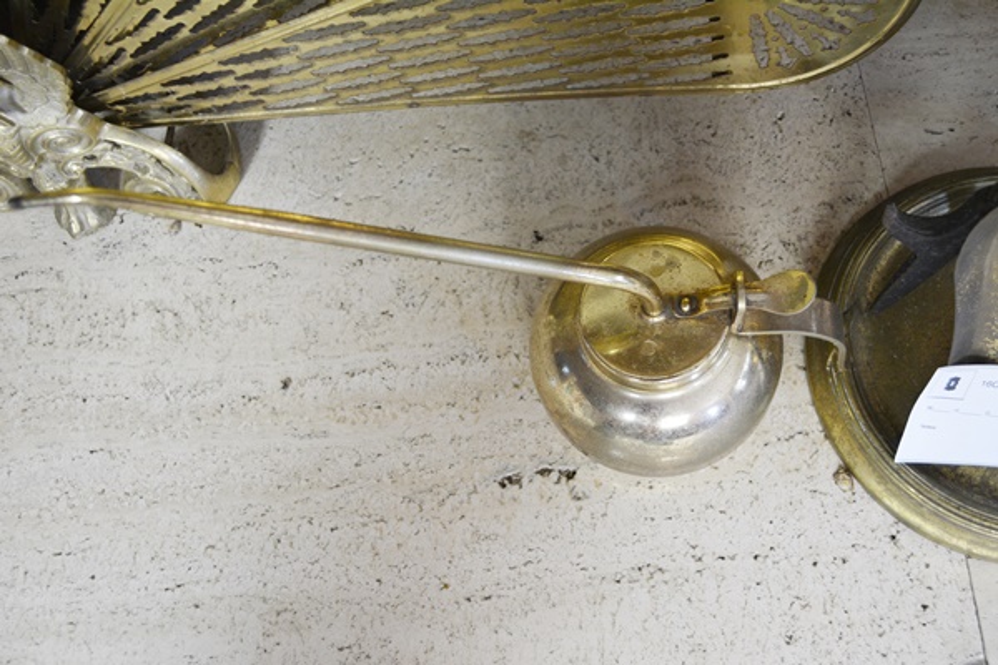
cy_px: 332
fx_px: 998
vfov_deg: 36.9
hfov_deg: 53.1
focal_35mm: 36
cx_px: 499
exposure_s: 1/60
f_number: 4
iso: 560
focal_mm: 24
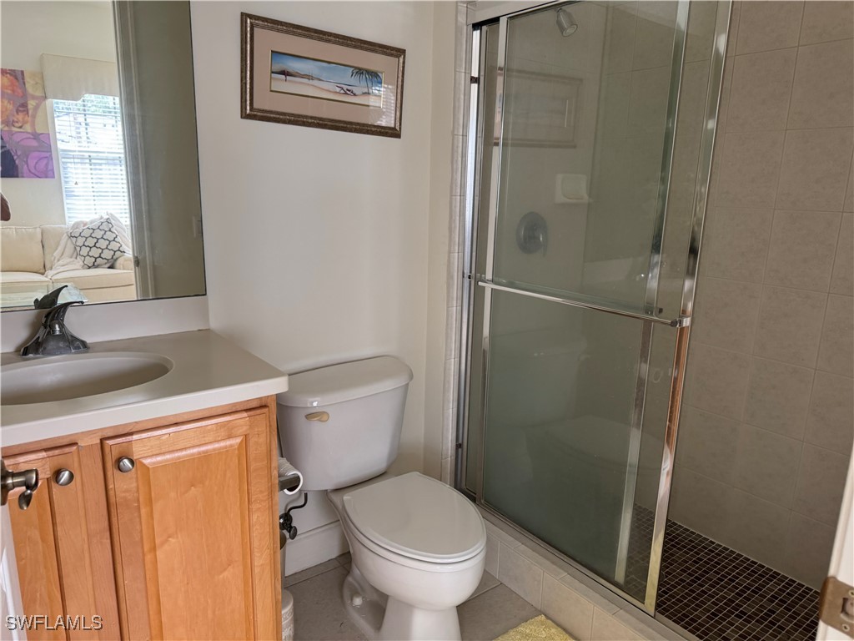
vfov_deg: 56.8
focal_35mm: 24
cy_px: 320
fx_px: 592
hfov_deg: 71.6
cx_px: 427
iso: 160
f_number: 1.78
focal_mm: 6.76
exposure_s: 1/121
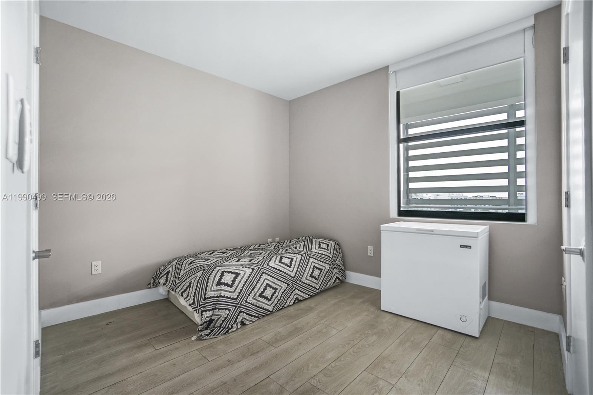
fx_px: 247
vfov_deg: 77.3
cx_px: 296
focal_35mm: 15
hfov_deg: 100.4
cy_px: 198
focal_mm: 10
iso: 200
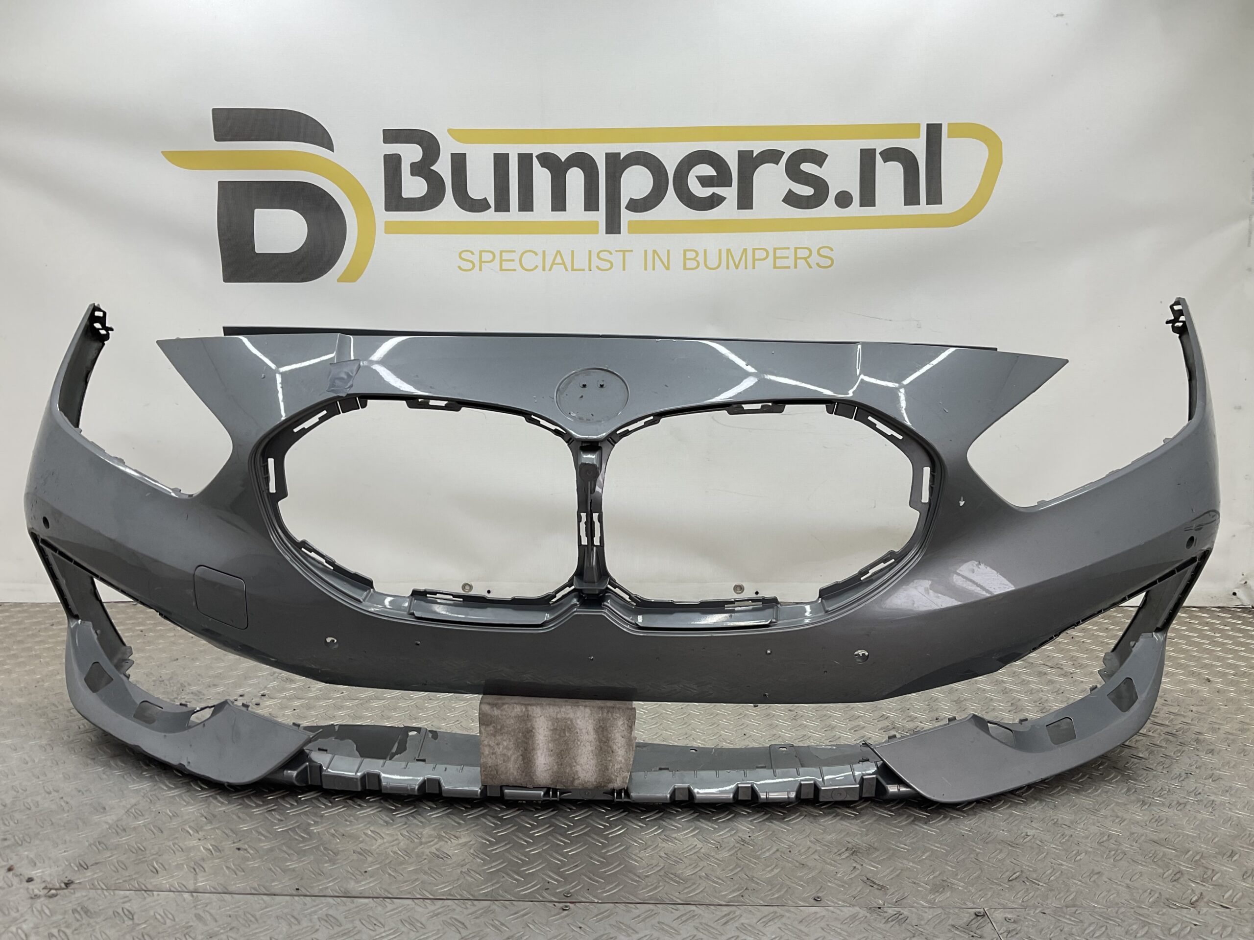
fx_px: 1051
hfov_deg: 61.7
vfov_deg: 48.2
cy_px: 470
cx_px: 627
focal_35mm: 29
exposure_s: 1/104
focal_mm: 3
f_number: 1.8
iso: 16
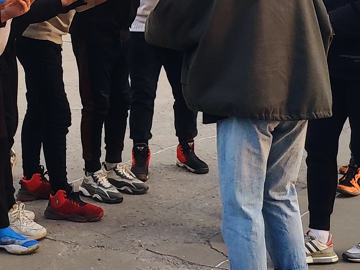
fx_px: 863
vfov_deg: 17.4
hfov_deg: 23.4
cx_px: 104
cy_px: 9
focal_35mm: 83
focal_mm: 4.22
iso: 100
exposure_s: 1/220
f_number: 1.8
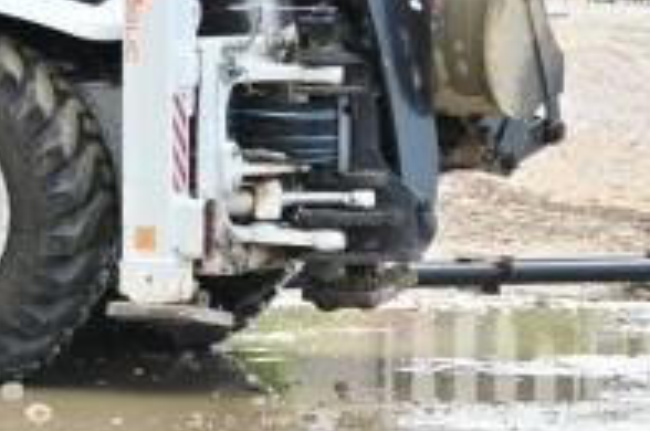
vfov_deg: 4.7
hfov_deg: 6.9
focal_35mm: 291
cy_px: -157
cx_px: -444
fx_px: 5246
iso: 400
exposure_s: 1/2000
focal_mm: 75
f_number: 4
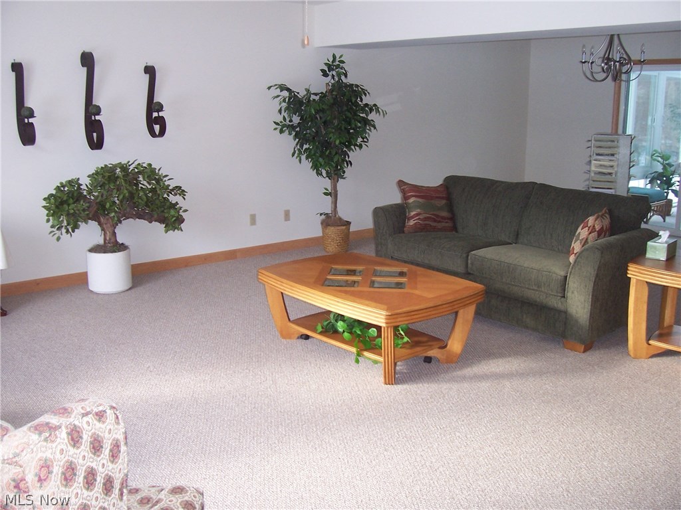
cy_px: 255
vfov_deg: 41.8
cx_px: 340
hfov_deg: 54.0
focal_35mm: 34
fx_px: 669
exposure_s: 1/60
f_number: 2.7
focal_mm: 5.6
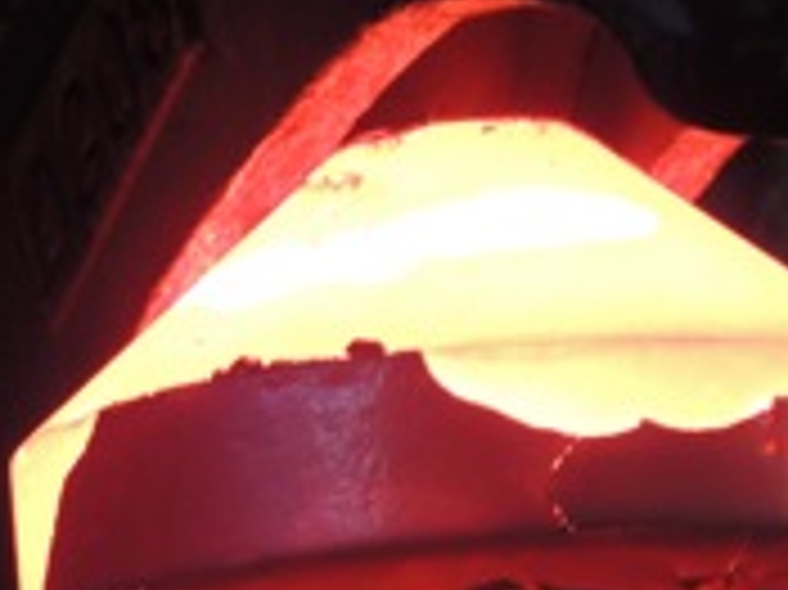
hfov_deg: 1.4
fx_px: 31529
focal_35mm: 1386
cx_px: 315
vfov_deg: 1.1
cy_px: 486
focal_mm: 98.1
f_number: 4.9
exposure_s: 1/50
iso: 800
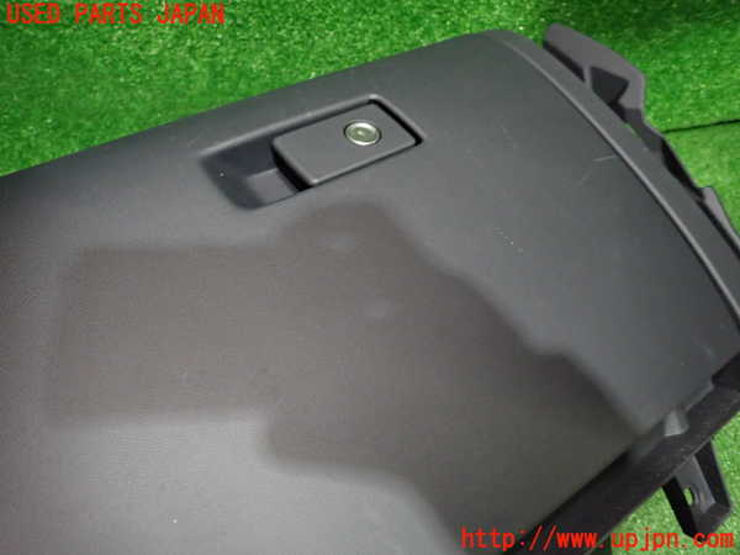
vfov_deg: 54.9
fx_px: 534
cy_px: 278
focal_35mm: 25
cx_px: 370
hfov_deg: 69.4
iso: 800
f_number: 2
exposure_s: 1/30
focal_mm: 4.5
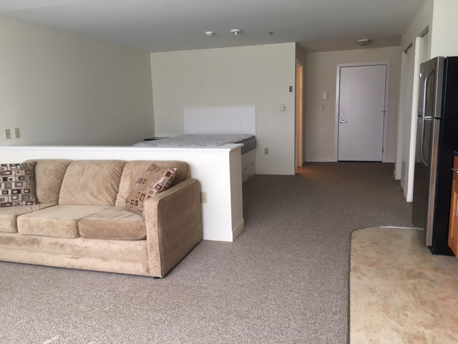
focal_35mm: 29
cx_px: 229
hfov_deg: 61.7
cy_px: 172
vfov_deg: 48.2
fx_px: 384
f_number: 2.2
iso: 64
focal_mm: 4.15
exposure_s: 1/30
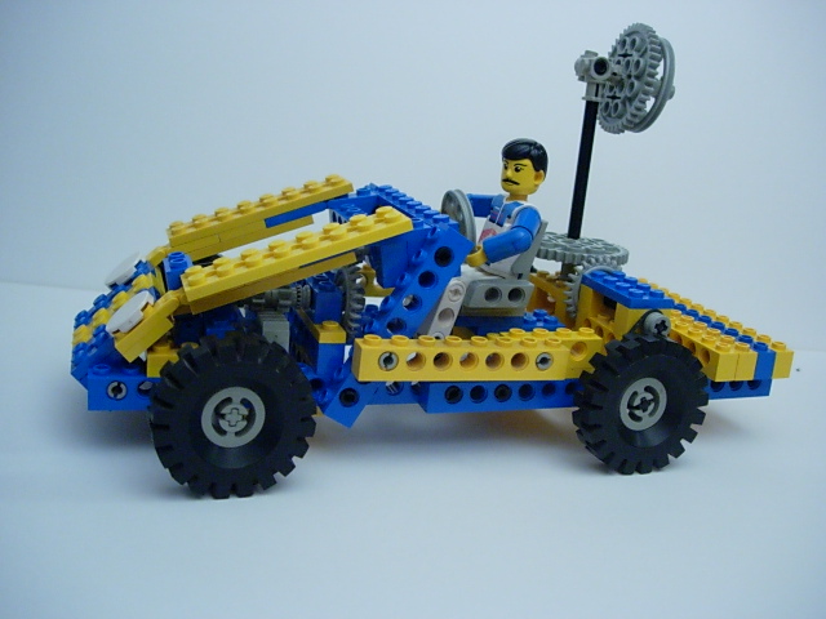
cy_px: 310
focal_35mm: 38
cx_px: 413
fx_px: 907
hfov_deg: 49.0
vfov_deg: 37.7
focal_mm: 7.8
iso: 400
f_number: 2.8
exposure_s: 1/140
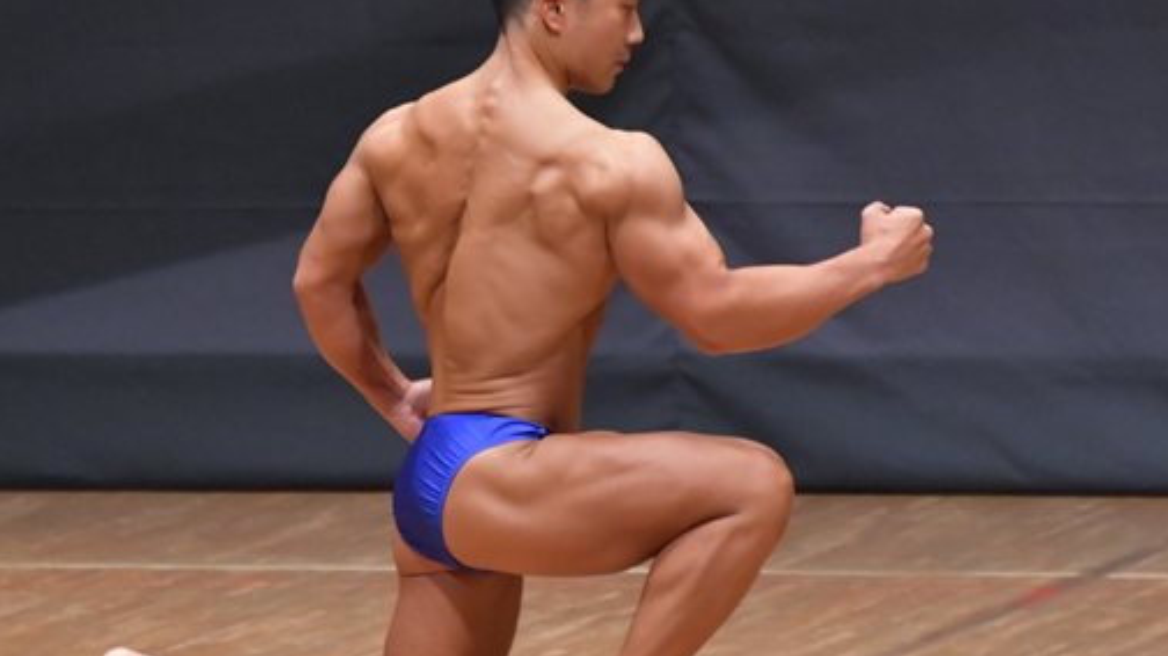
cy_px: 371
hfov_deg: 3.6
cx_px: 483
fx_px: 18698
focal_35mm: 604
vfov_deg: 2.0
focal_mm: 250
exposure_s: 1/400
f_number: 5.6
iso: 6400
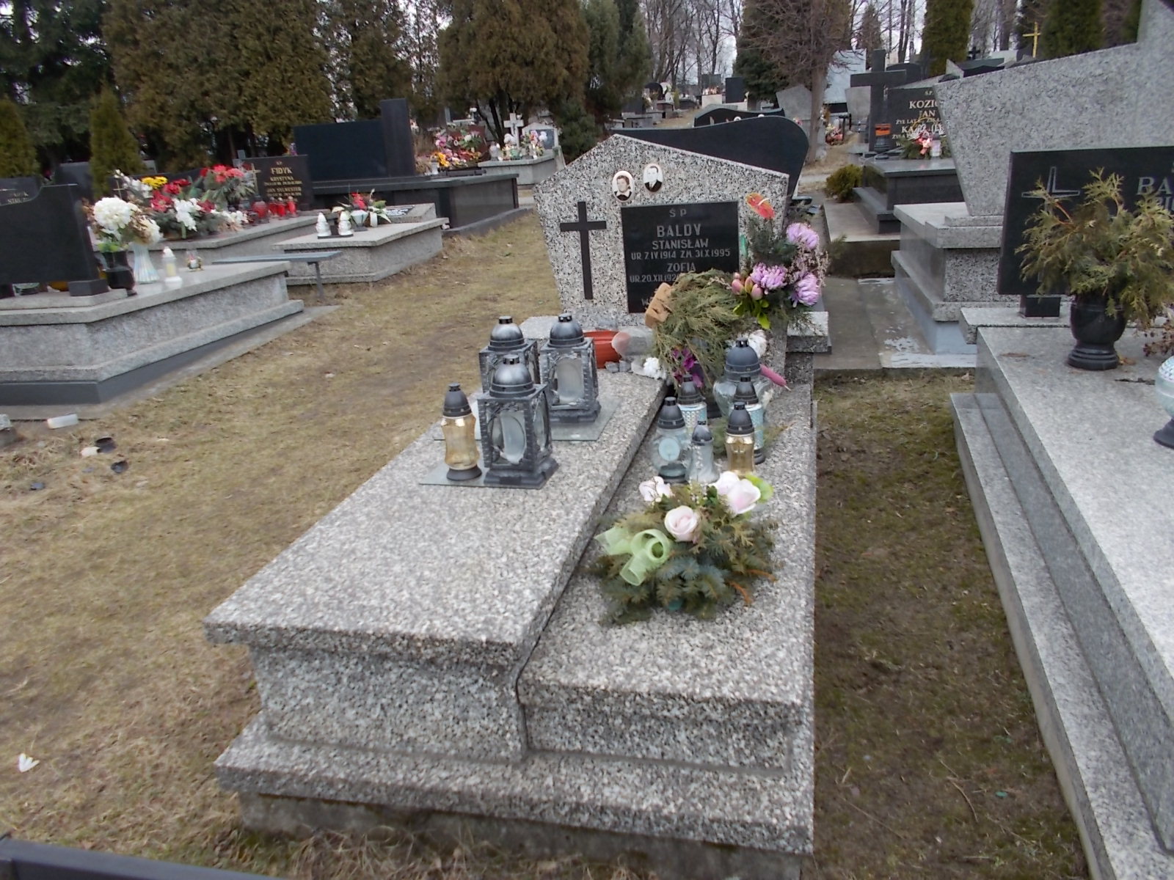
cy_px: 440
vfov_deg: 53.1
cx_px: 587
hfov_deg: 67.3
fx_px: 882
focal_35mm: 26
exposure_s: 1/250
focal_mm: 4.6
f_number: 3.2
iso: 80
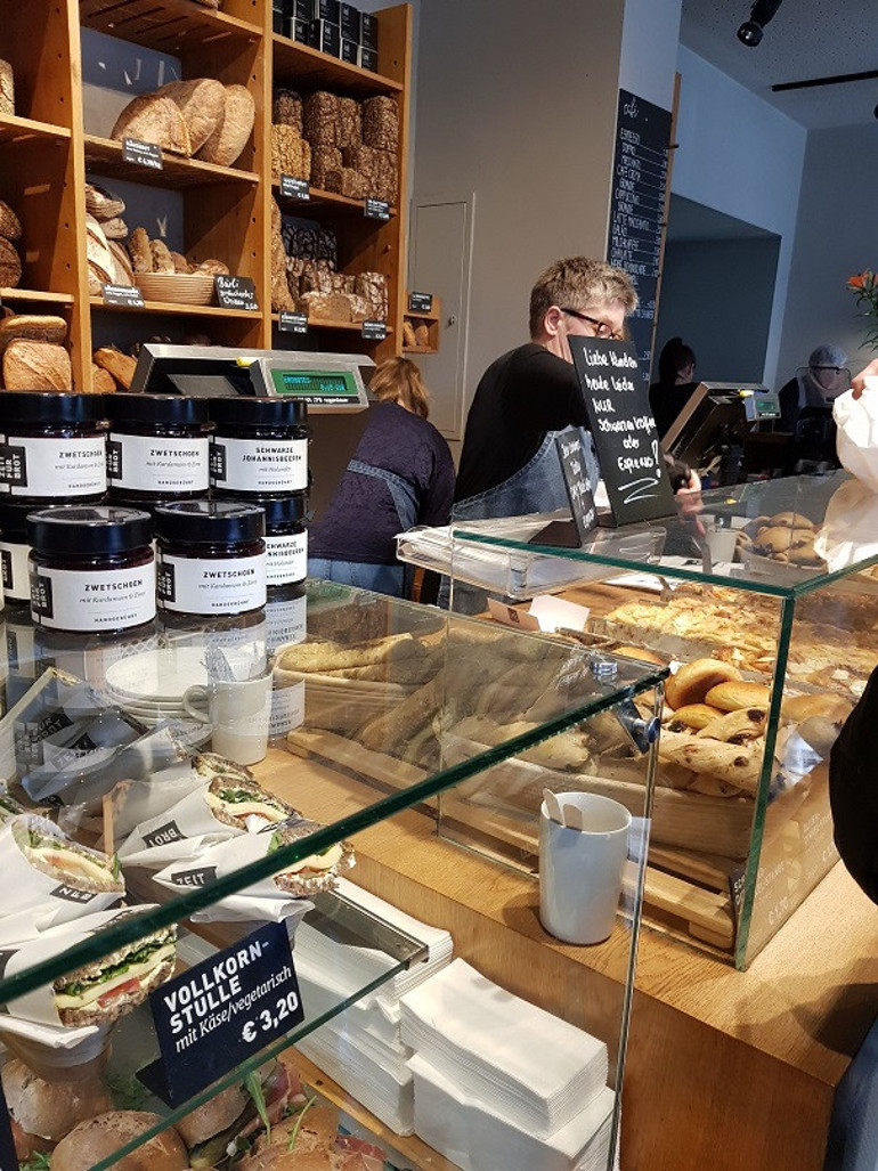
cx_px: 439
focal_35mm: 26
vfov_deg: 67.3
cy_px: 586
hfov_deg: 53.1
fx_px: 879
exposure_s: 1/100
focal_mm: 4.3
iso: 160
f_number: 1.7
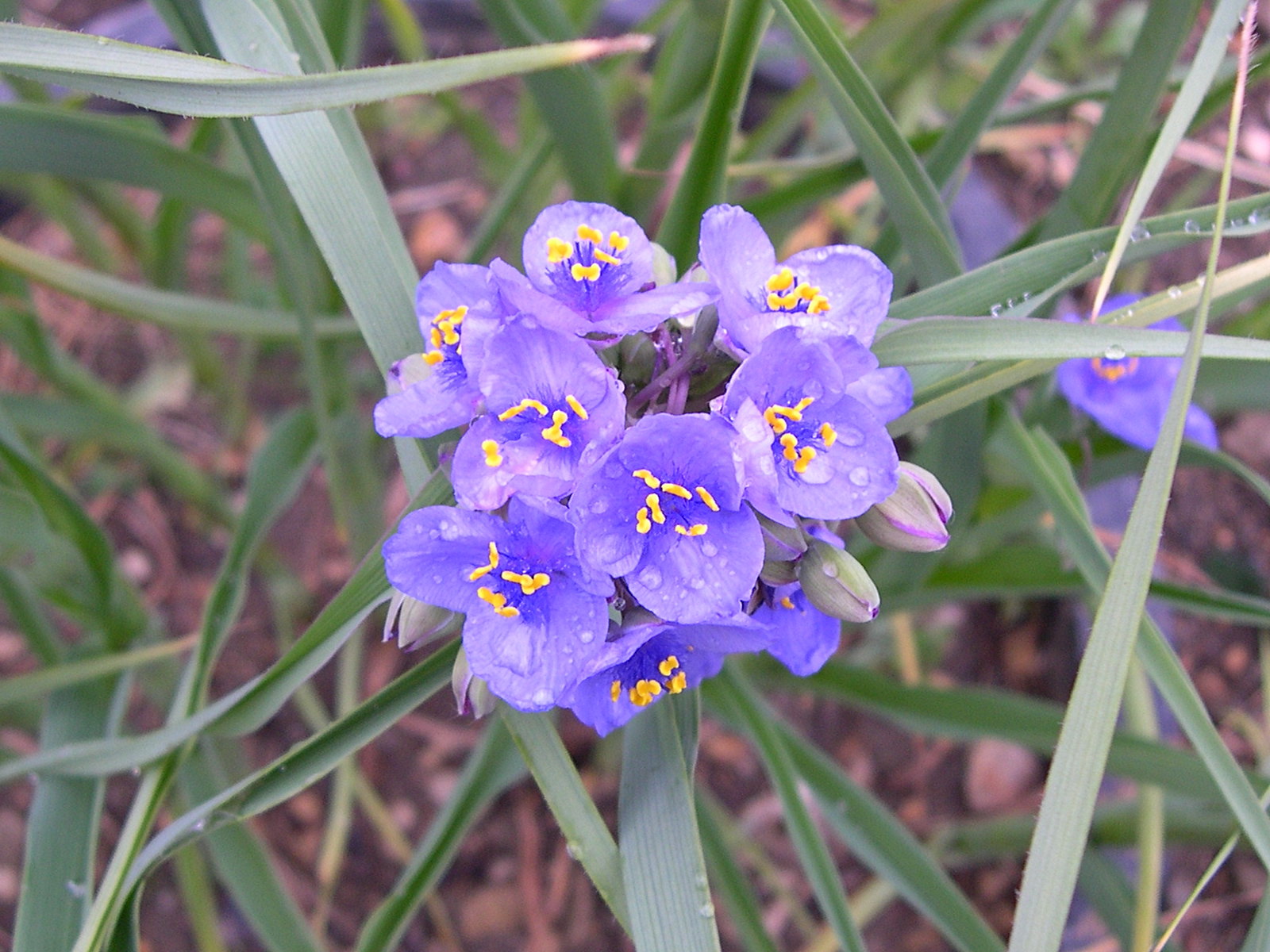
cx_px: 635
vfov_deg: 37.7
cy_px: 476
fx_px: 1394
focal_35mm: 38
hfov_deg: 49.0
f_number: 2.8
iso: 100
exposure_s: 1/44
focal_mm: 8
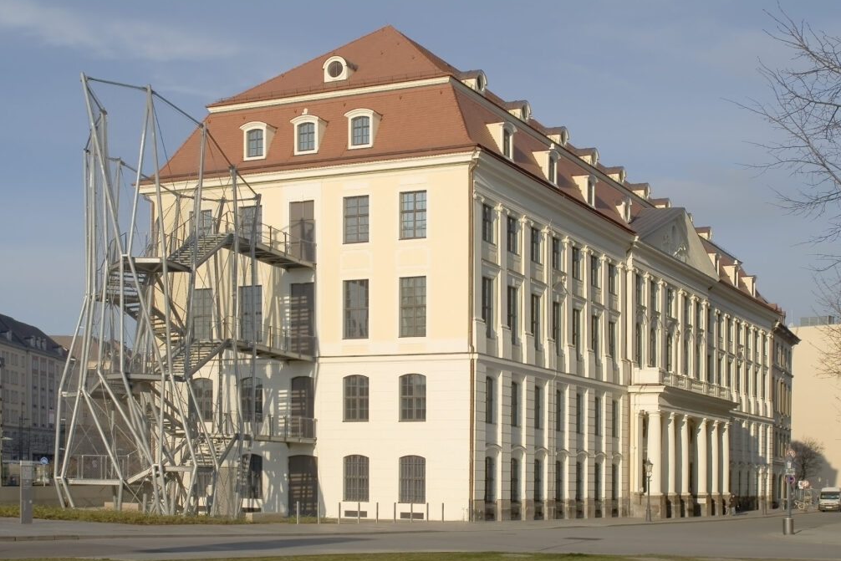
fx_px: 1262
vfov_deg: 25.1
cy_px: 282
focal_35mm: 54
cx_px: 414
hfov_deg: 36.9
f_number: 9.5
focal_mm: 35
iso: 100
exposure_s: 1/125
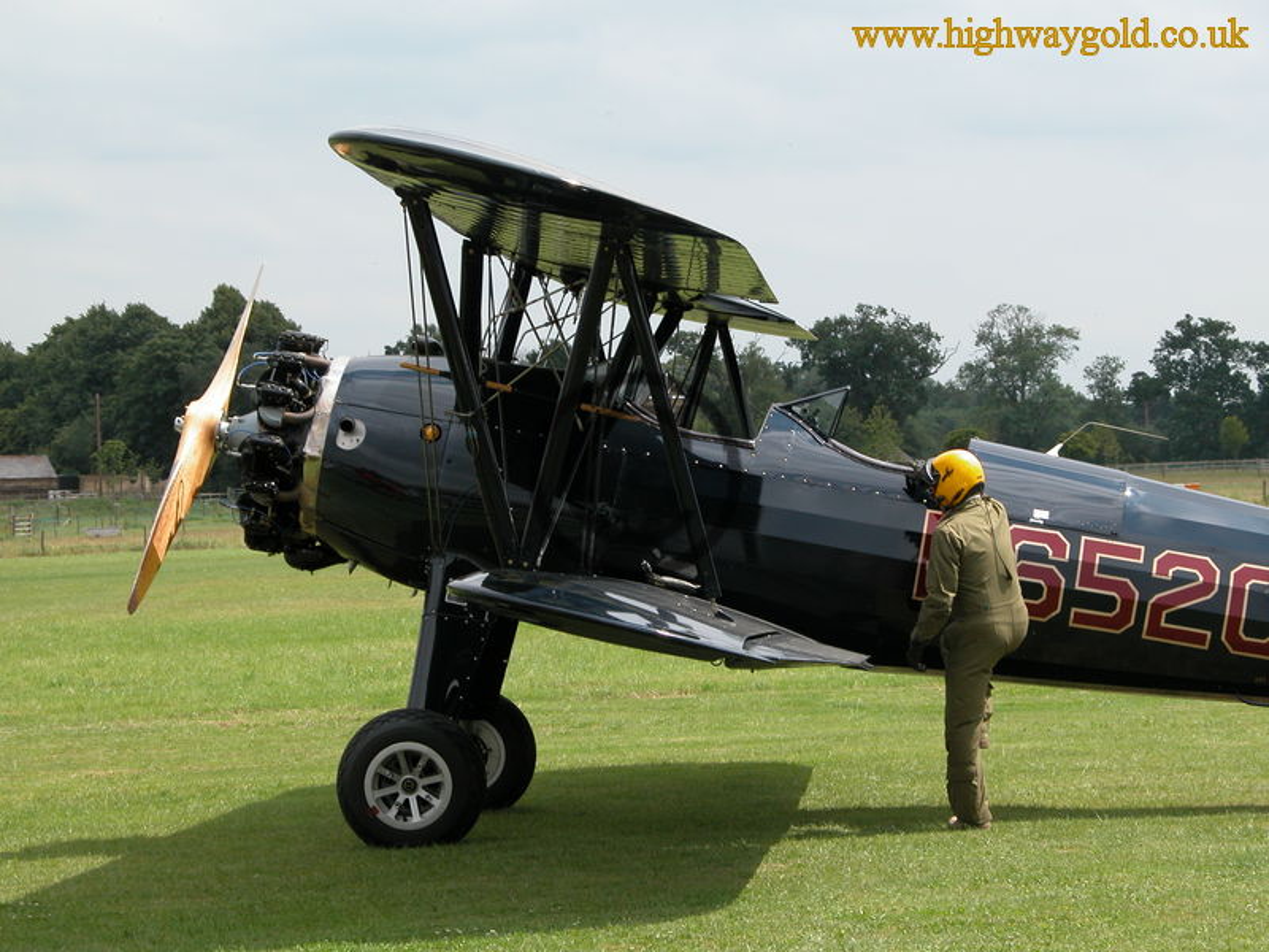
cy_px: 476
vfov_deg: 13.8
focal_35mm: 107
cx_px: 634
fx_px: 3923
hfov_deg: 18.4
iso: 100
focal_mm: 27.3
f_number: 5.2
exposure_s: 1/420
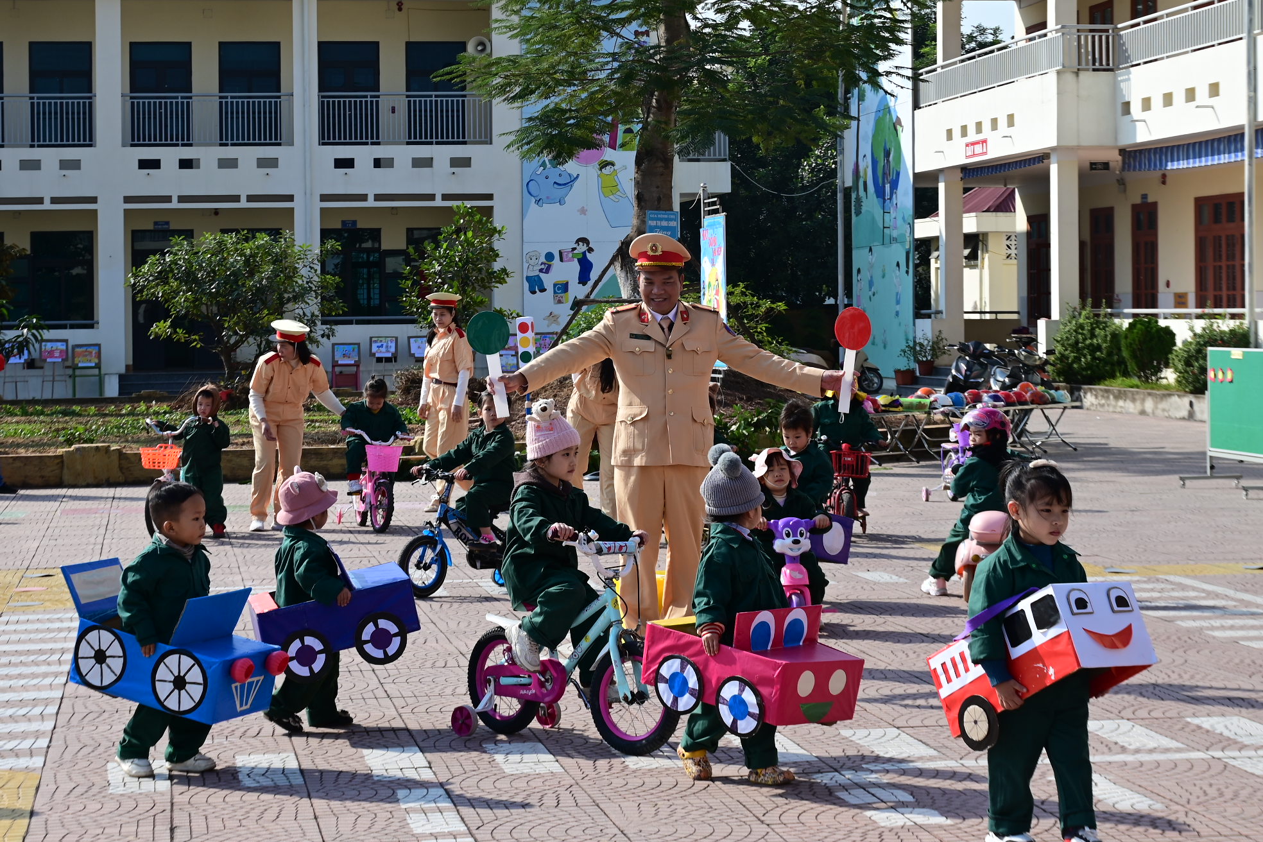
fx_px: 2631
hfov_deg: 27.0
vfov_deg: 18.2
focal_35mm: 75
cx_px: 632
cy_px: 421
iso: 100
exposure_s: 1/200
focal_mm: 50
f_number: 11
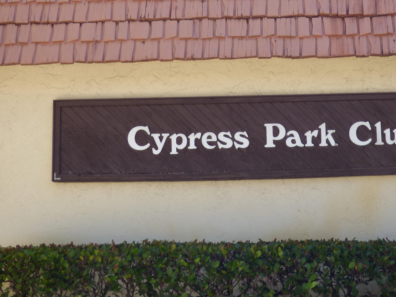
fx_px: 755
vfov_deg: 22.2
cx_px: 303
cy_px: 99
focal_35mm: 66
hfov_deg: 28.9
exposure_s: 1/200
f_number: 3.6
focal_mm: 7.37
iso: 100
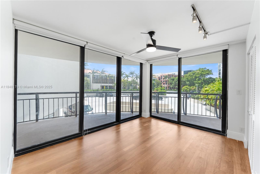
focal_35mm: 14
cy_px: 87
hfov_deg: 104.3
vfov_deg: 81.2
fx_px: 101
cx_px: 130
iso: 640
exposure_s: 1/30
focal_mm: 14
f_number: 9
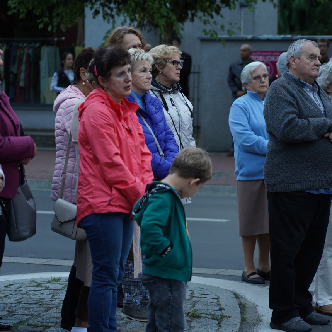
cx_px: 179
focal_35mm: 135
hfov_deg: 12.9
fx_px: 1465
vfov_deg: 12.9
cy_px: 165
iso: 1250
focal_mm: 105
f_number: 4
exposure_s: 1/100
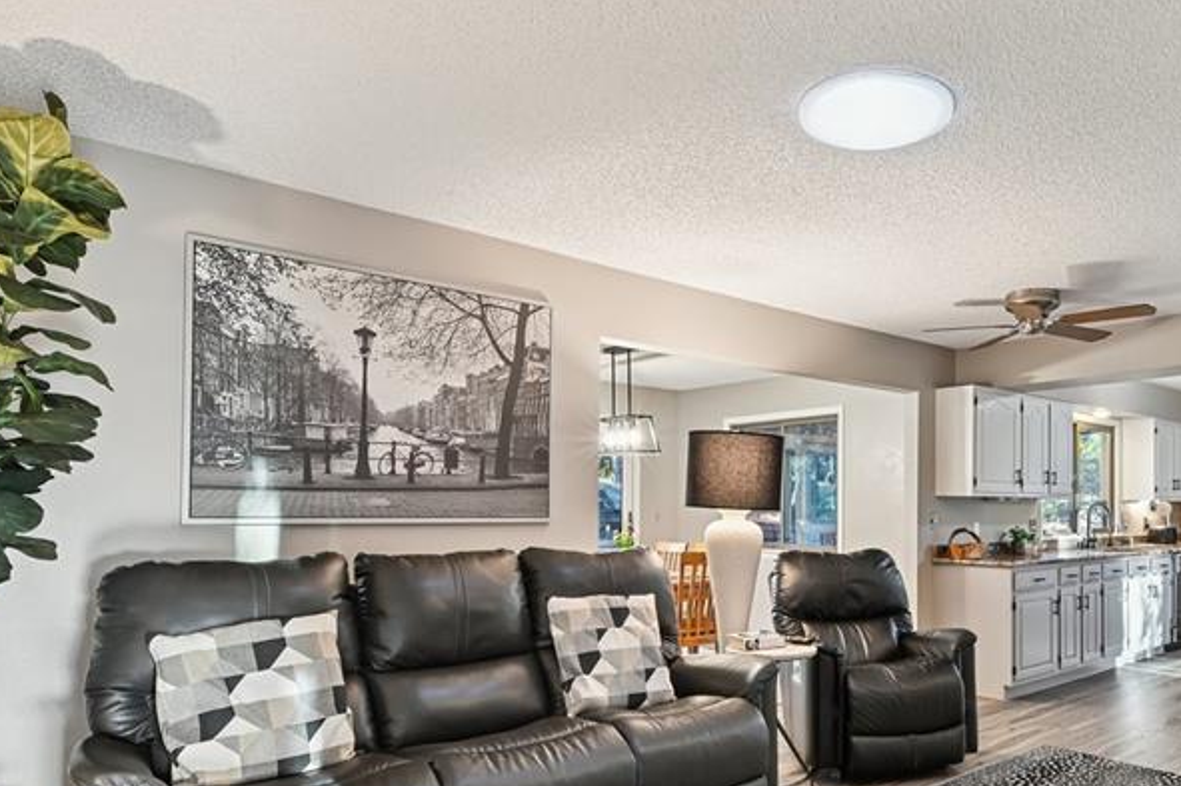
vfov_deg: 48.9
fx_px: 852
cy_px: 500
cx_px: 773
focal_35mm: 26
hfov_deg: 67.8
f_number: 11
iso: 800
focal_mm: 15
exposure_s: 1/2
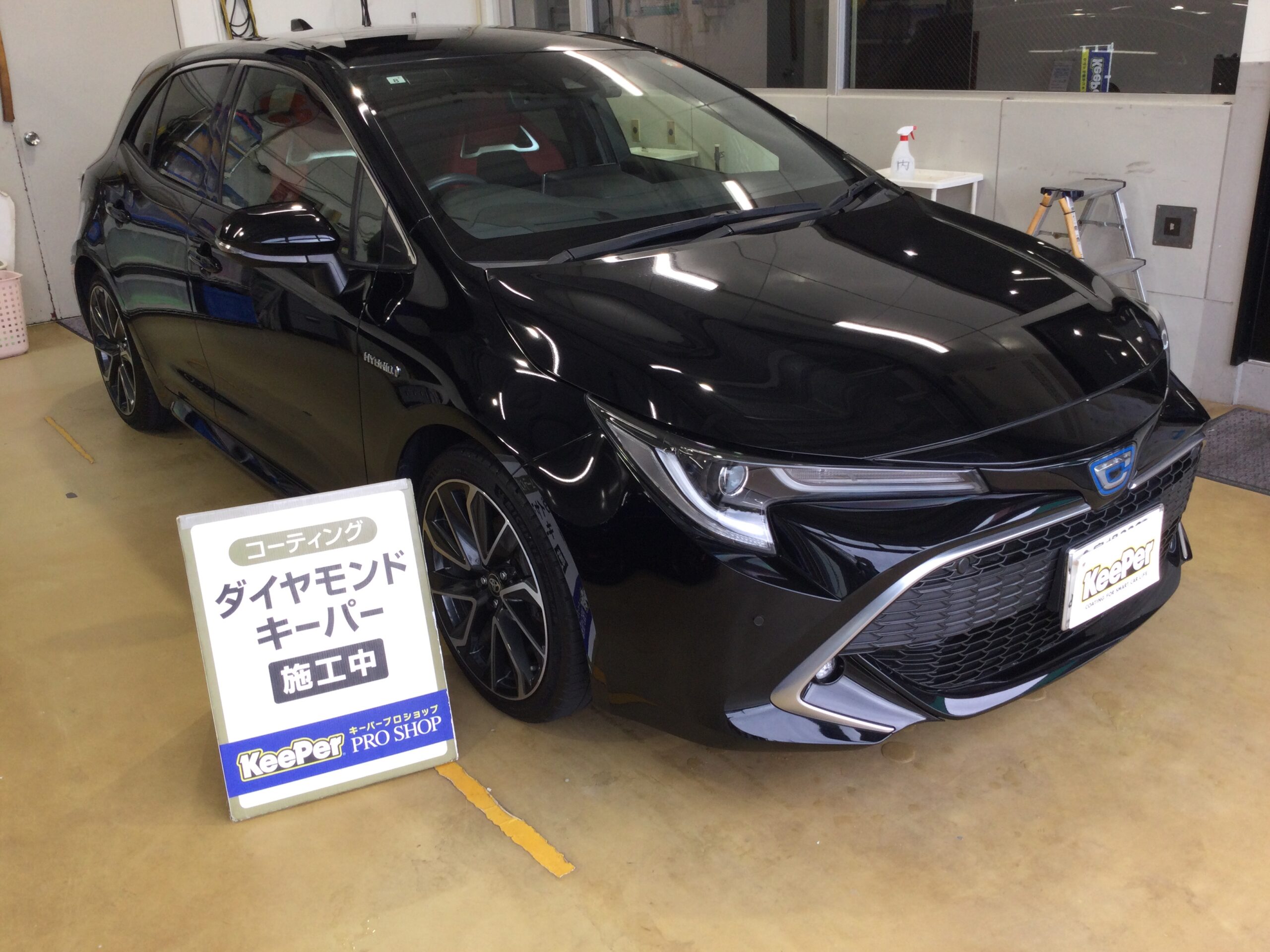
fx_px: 1137
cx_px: 635
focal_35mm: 31
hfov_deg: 58.4
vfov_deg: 45.4
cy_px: 476
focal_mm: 3.3
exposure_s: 1/60
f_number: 2.4
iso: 32
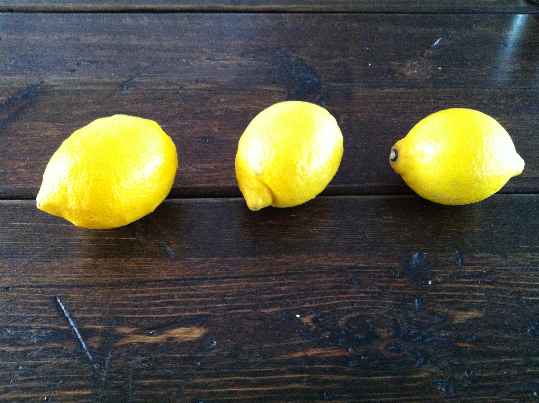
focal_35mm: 35
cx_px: 270
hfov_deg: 52.7
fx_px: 544
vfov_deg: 40.6
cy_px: 202
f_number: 2.8
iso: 800
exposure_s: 1/15
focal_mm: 3.85
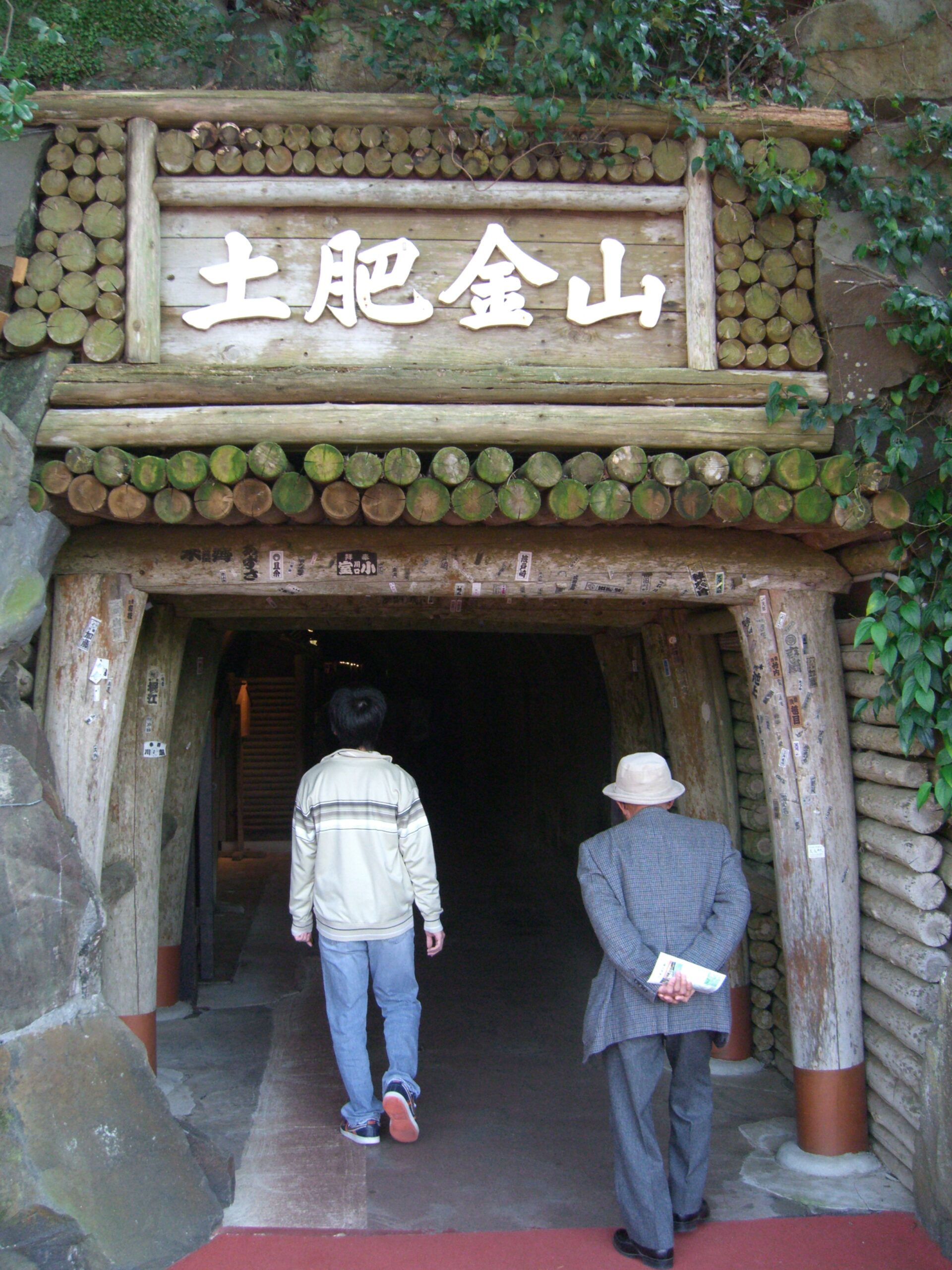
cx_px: 476
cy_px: 635
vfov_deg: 49.0
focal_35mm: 38
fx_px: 1393
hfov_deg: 37.7
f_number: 2.8
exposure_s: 1/160
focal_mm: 7.9
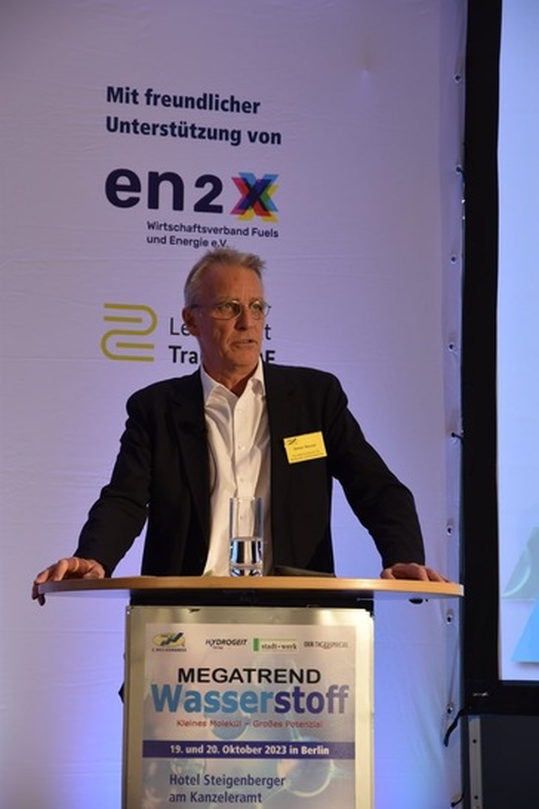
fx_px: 2863
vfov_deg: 16.1
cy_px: 404
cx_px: 270
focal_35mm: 128
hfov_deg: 10.8
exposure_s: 1/60
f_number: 5.6
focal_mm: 85
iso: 560
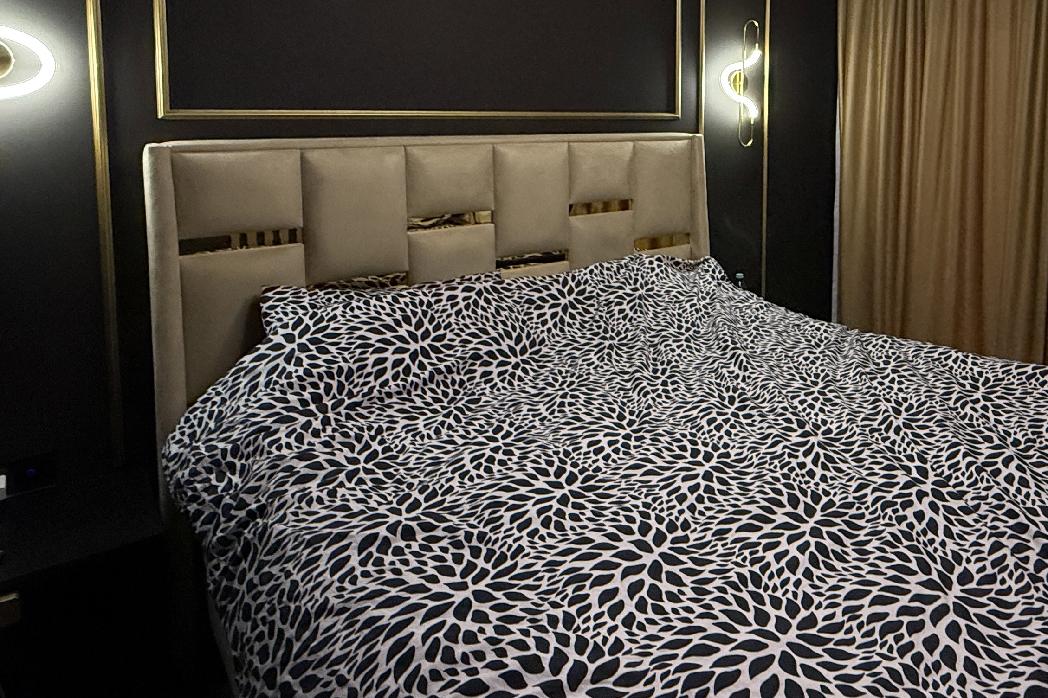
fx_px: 757
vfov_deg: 47.5
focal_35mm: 26
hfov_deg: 66.4
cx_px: 744
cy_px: 165
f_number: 2.2
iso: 500
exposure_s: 1/100
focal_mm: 2.22
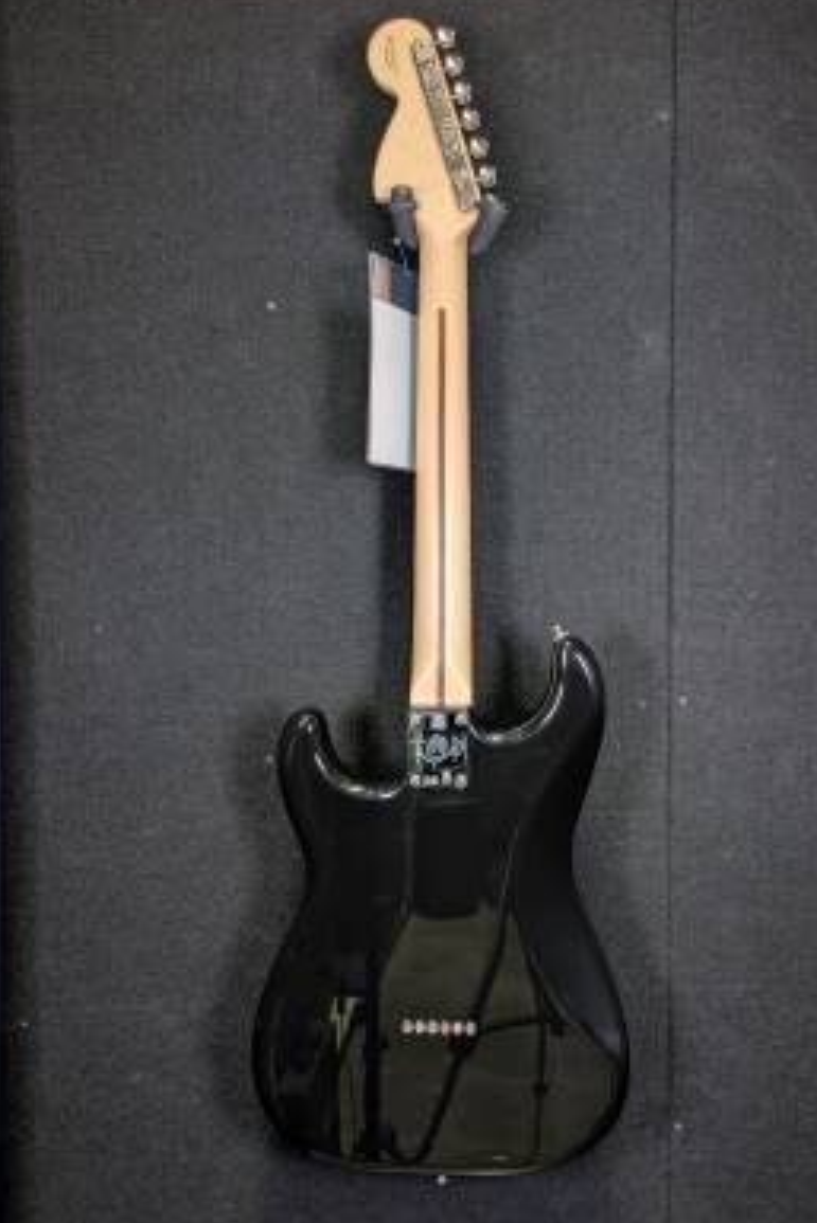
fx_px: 918
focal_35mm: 27
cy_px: 591
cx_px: 461
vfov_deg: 67.3
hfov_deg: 47.9
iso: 79
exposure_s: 1/24
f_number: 1.89
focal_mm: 5.43
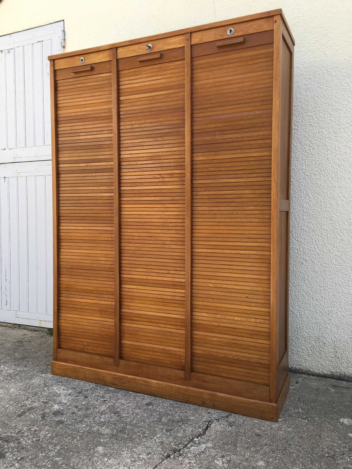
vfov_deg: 61.7
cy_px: 234
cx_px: 176
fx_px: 393
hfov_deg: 48.2
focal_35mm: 29
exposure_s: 1/381
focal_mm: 4.15
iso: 25
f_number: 2.2
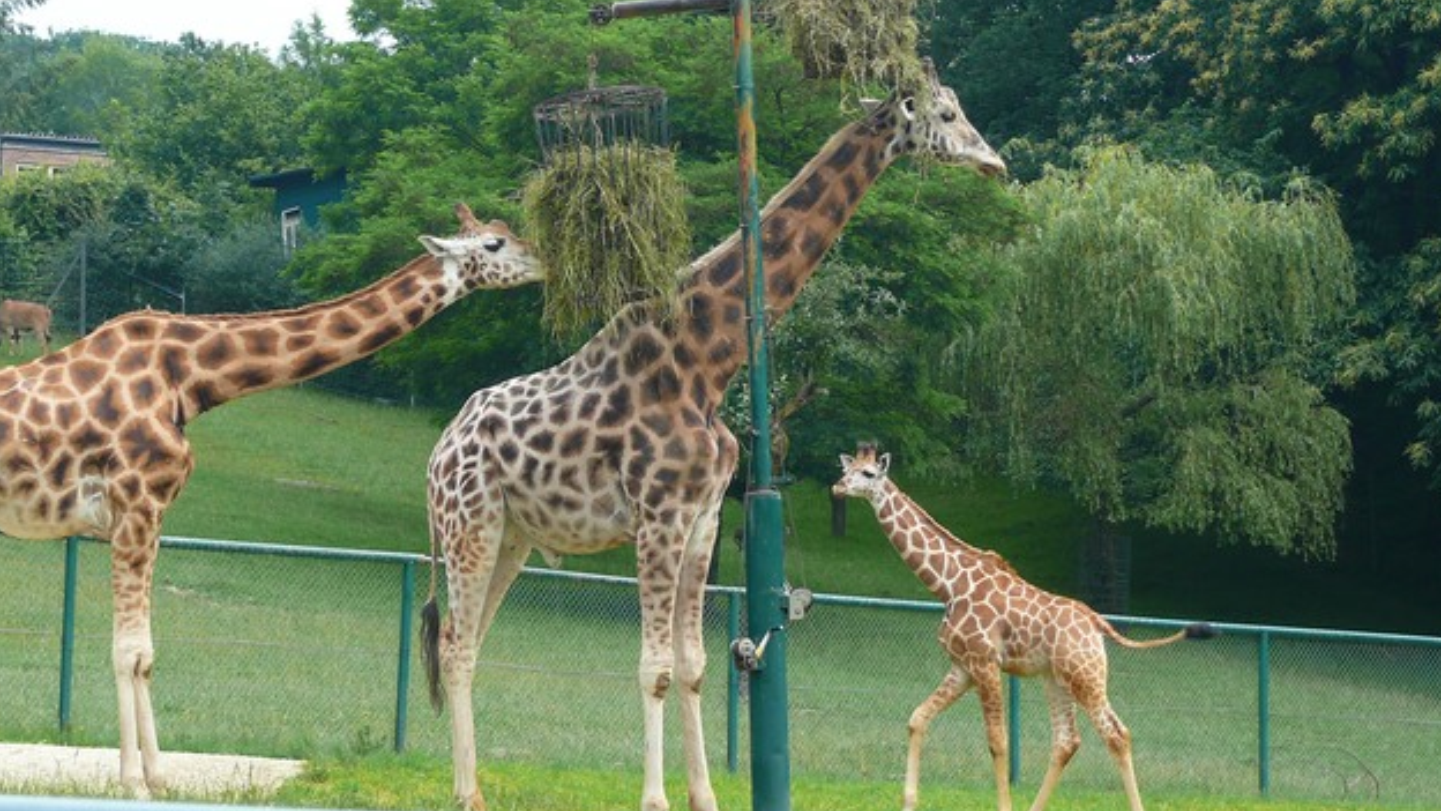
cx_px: 635
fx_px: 4700
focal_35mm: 123
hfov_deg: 17.4
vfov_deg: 9.9
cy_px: 409
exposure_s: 1/100
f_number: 4
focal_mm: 20
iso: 100
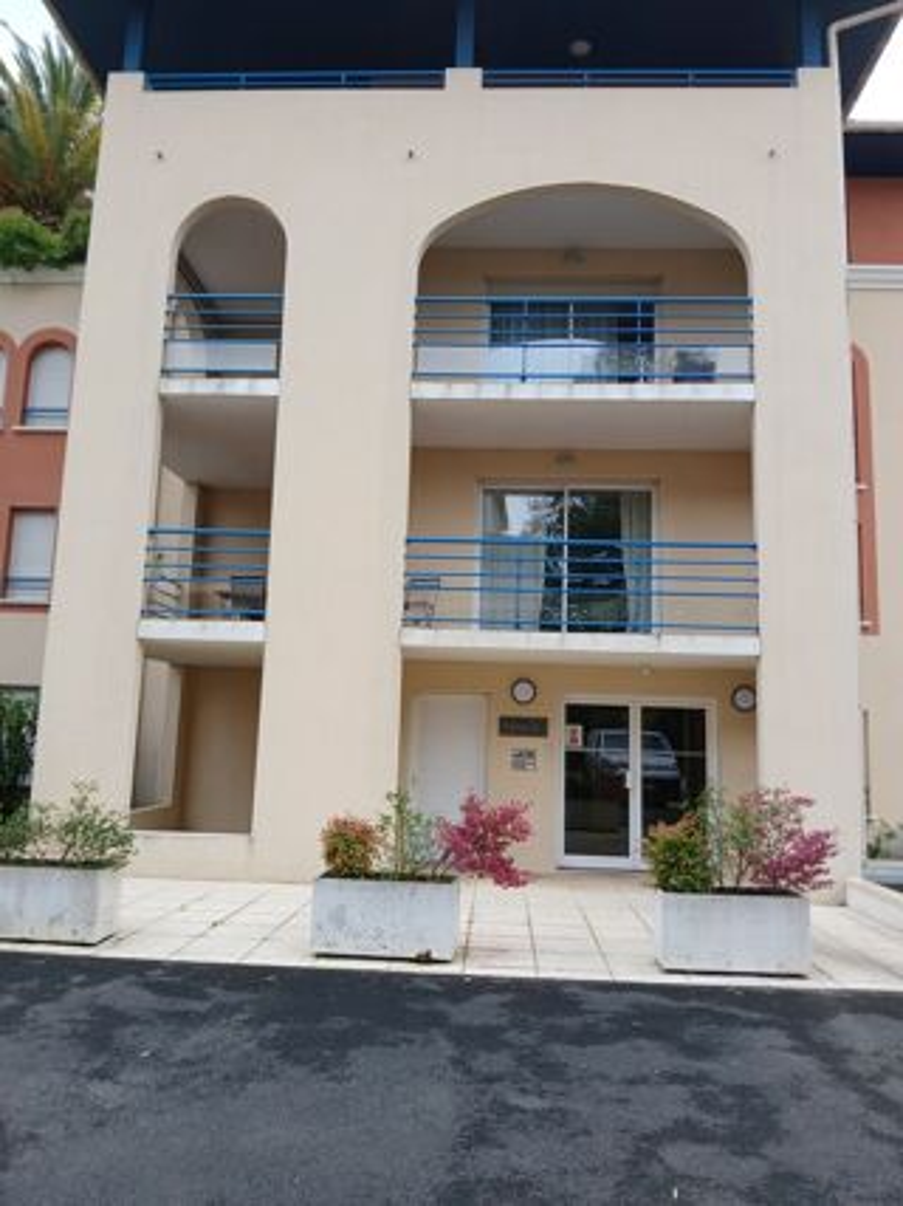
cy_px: 603
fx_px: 905
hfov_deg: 53.0
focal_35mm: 26
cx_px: 452
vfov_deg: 67.3
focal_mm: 3.98
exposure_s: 1/198
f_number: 1.8
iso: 20
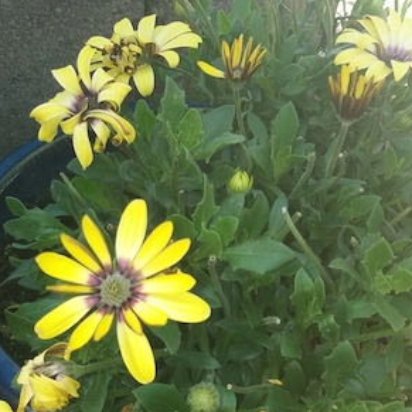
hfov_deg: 48.4
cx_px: 210
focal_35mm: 34
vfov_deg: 48.2
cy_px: 167
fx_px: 458
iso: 64
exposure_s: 1/183
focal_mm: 3.7
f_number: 1.9
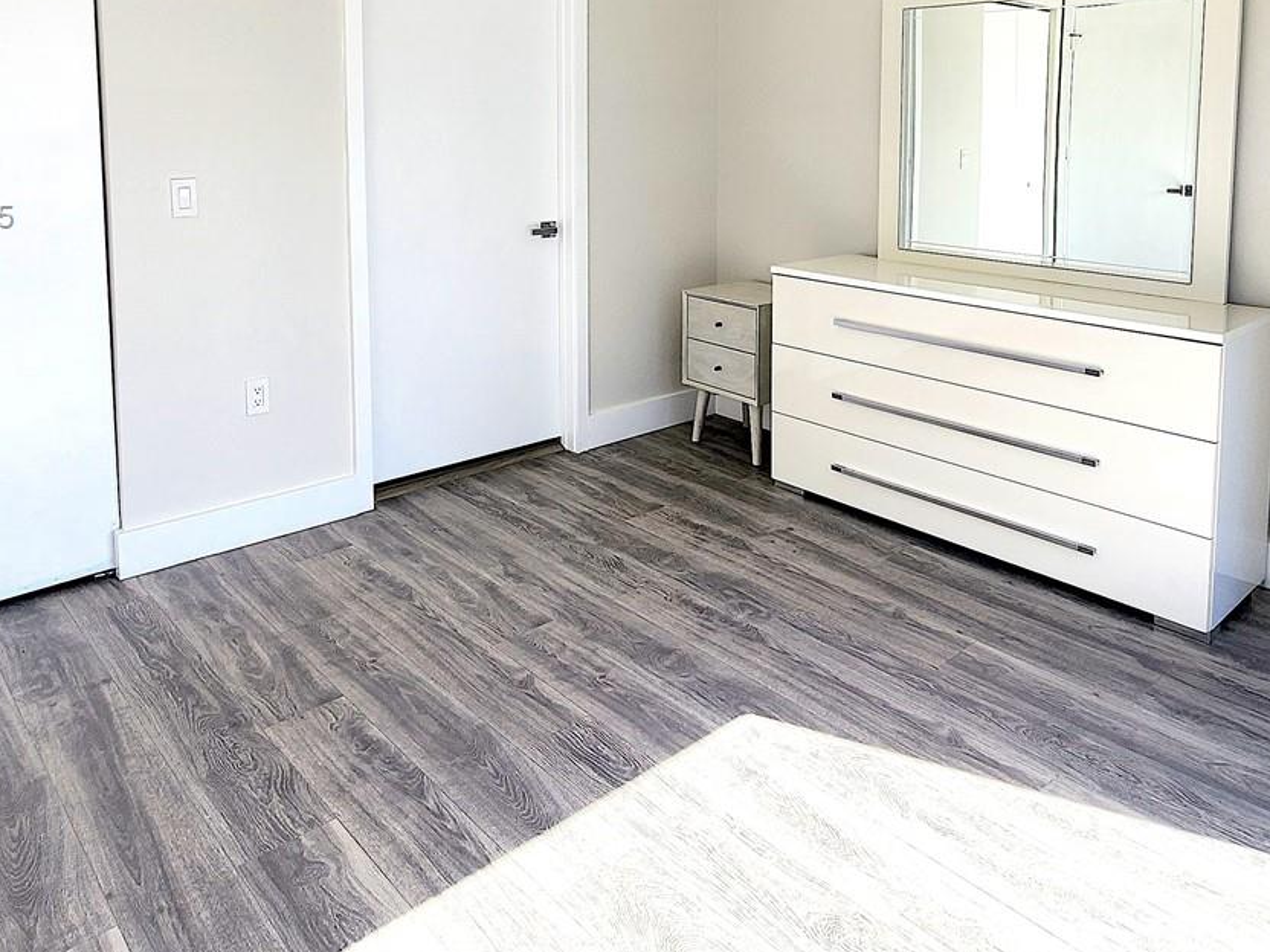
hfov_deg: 68.9
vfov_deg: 52.1
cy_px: 218
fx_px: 917
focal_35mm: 25
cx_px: 745
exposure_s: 1/307
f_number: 2.2
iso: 50
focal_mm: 2.2
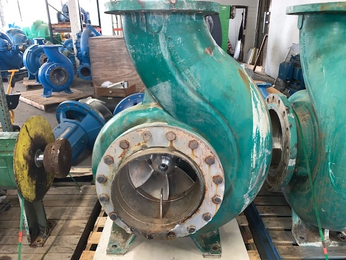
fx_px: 260
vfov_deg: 53.1
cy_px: 130
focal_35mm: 26
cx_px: 173
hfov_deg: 67.3
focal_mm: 4.25
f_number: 1.8
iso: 80
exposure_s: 1/8
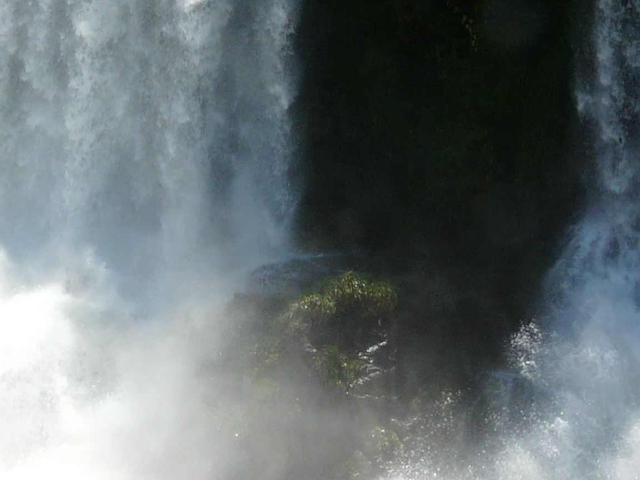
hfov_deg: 24.1
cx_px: 72
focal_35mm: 79
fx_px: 1461
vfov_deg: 18.1
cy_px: -23
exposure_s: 1/320
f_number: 5.6
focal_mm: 4.6
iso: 100
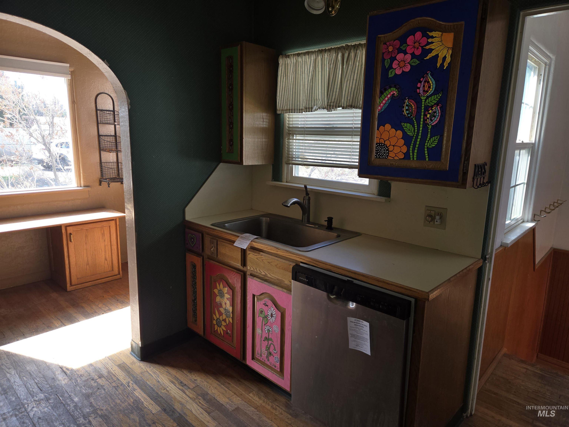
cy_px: 214
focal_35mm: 23
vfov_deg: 58.9
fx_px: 378
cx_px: 284
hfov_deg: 73.9
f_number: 1.8
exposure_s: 1/120
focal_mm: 5.4
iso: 40
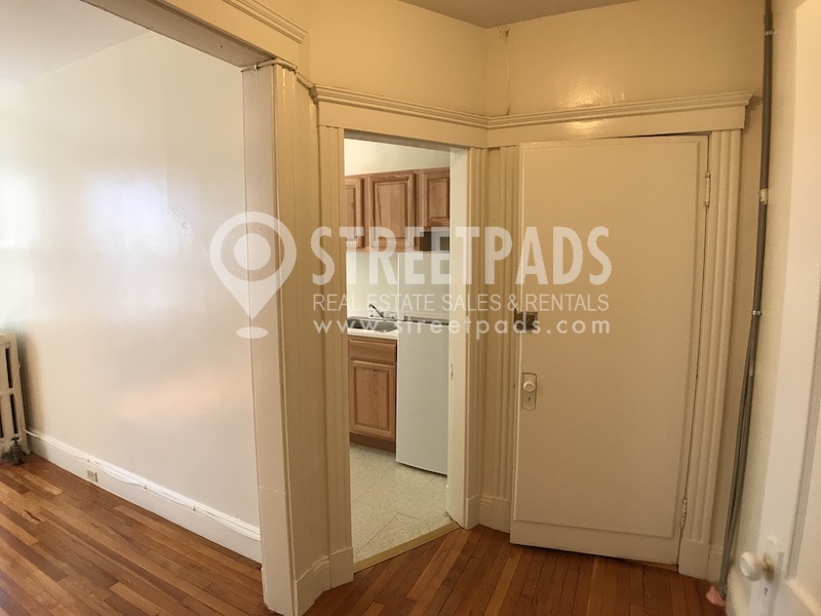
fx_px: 664
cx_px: 410
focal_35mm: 28
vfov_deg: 49.7
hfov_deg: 63.4
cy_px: 308
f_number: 1.8
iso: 20
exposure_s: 1/30
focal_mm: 3.99
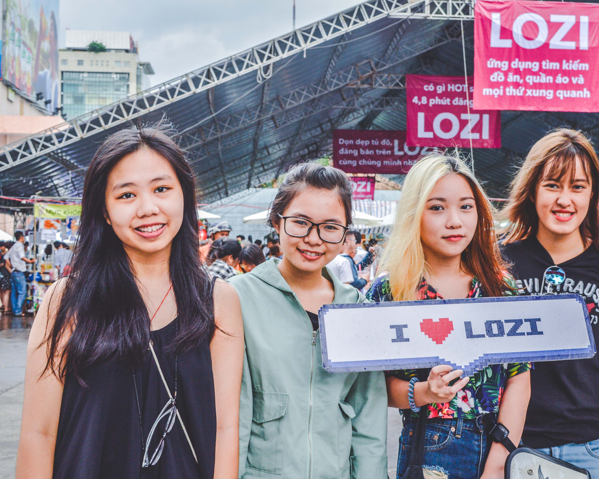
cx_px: 346
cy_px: 249
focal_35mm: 51
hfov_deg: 36.6
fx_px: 904
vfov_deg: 29.7
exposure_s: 1/40
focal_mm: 26
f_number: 6.3
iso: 250
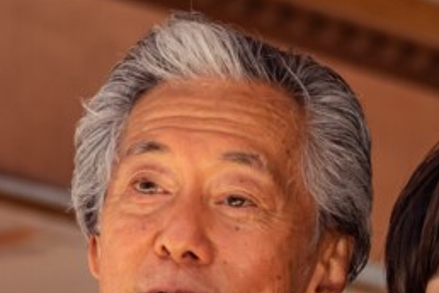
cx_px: 395
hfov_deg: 4.3
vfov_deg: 2.9
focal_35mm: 476
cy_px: 491
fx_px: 5804
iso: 800
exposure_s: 1/320
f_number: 6.3
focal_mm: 120
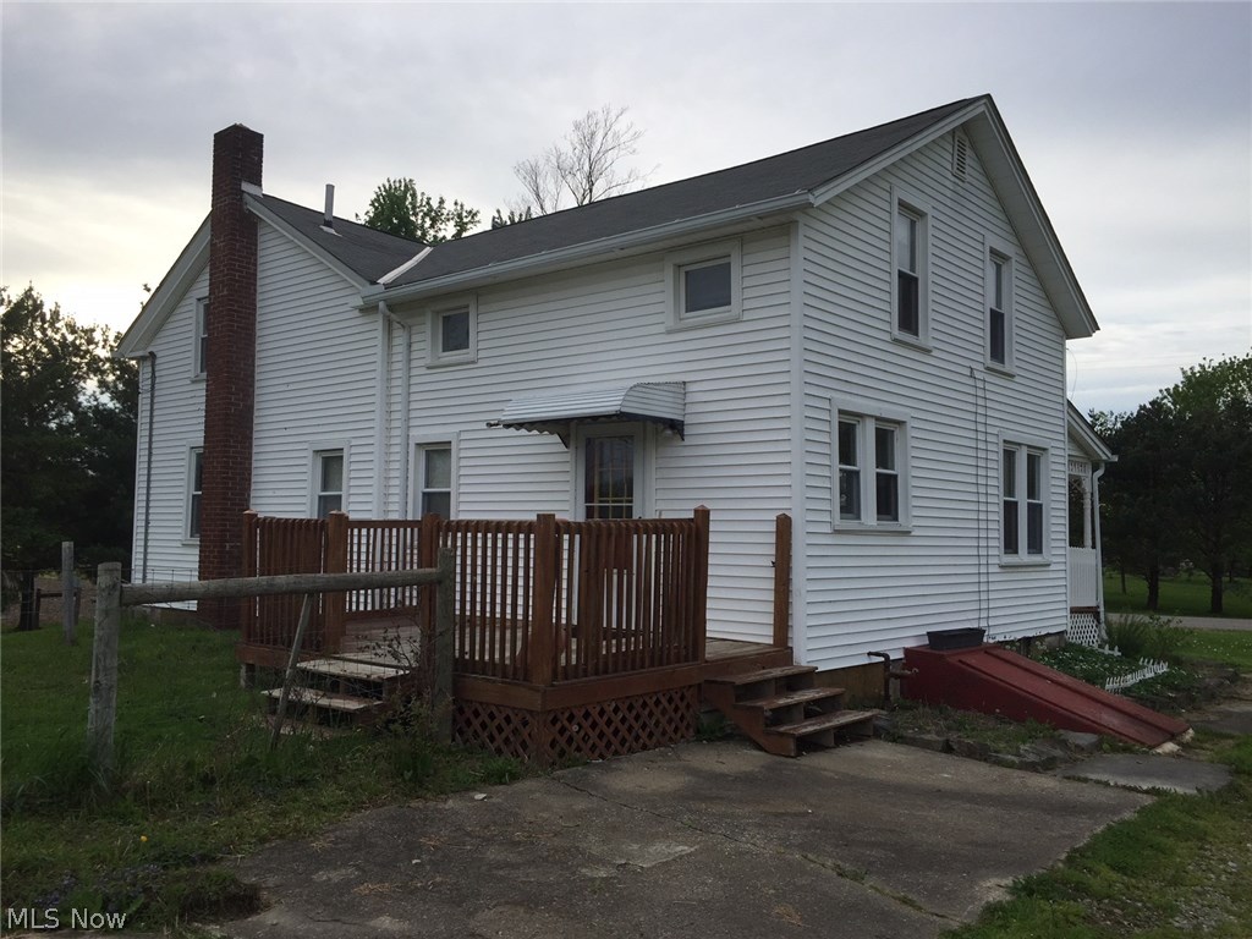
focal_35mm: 29
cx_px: 626
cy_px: 470
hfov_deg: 61.7
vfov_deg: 48.2
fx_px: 1049
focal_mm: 4.15
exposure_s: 1/989
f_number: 2.2
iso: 32
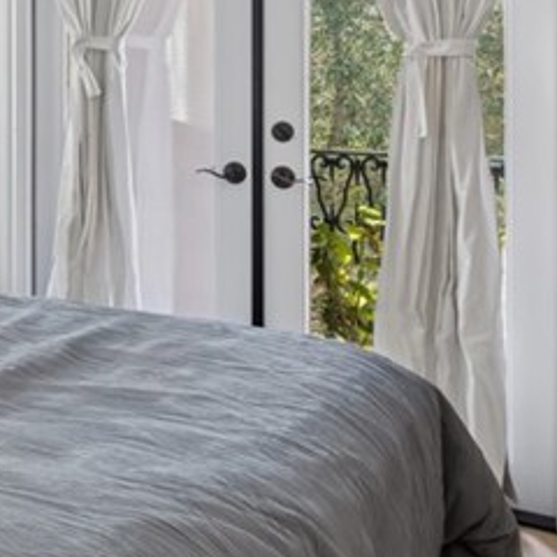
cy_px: 43
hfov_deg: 23.9
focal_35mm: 58
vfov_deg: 28.3
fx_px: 1056
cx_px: -258
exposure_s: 1/6
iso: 100
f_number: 9
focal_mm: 16
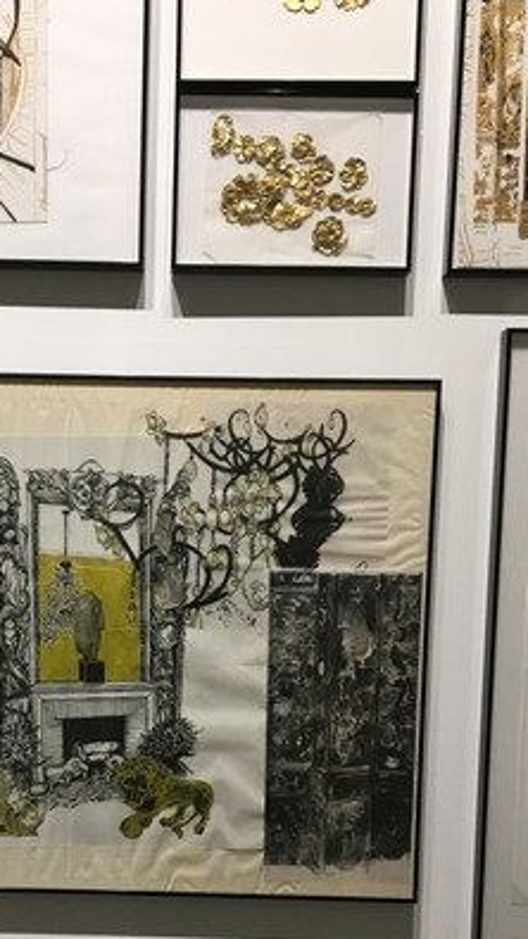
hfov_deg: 24.7
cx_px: 140
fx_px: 1195
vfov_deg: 41.9
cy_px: 682
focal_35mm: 48
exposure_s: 1/30
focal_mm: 4.15
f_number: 2.2
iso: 40
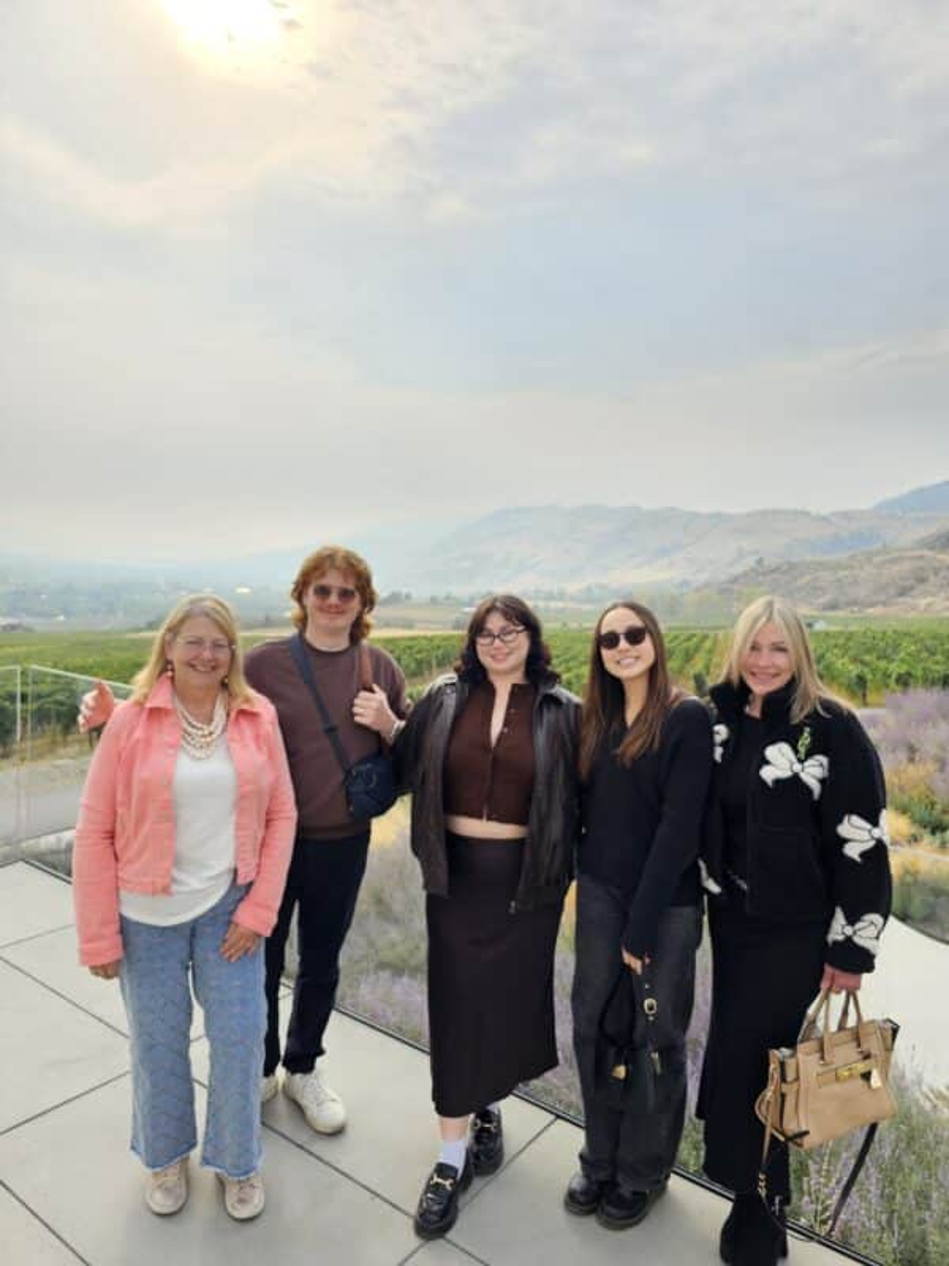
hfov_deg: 58.9
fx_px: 841
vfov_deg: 73.9
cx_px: 474
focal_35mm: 23
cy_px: 633
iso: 10
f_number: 1.7
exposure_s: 1/196
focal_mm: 6.3
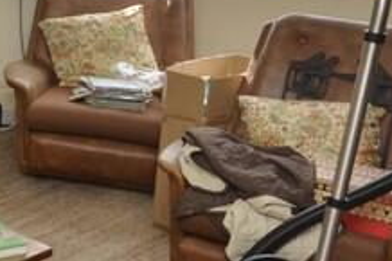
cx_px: -178
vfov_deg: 17.4
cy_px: 36
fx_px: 842
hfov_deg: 22.2
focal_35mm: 77
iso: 400
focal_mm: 11
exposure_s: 1/60
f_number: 5.6
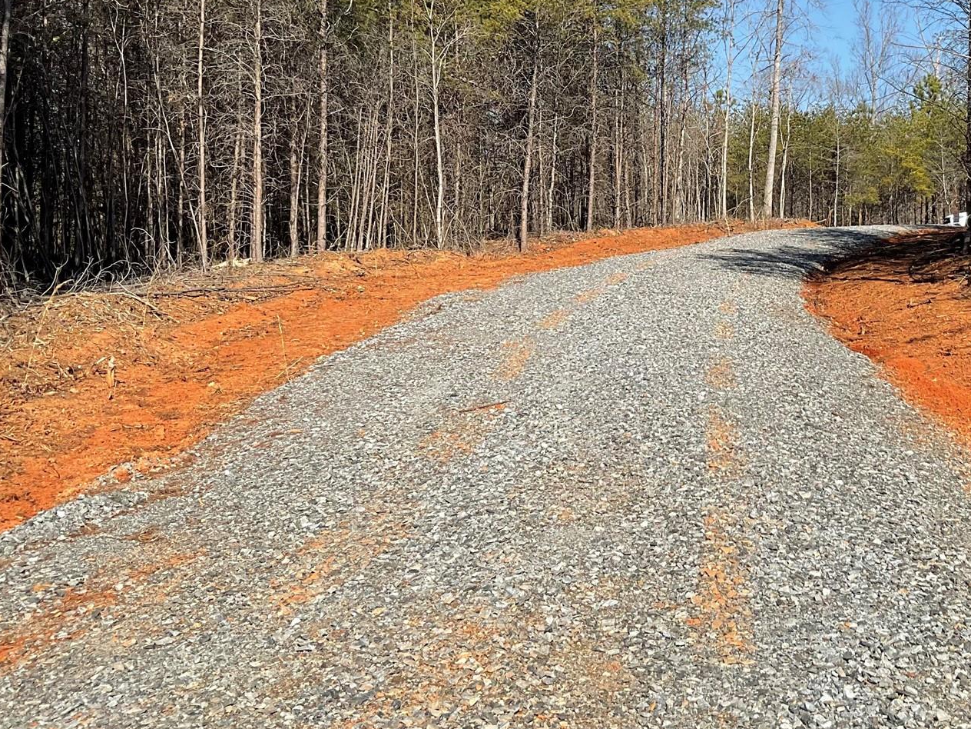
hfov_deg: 39.2
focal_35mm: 47
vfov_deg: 30.6
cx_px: 746
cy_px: 236
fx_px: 1318
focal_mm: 3
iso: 16
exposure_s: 1/1626
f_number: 1.8
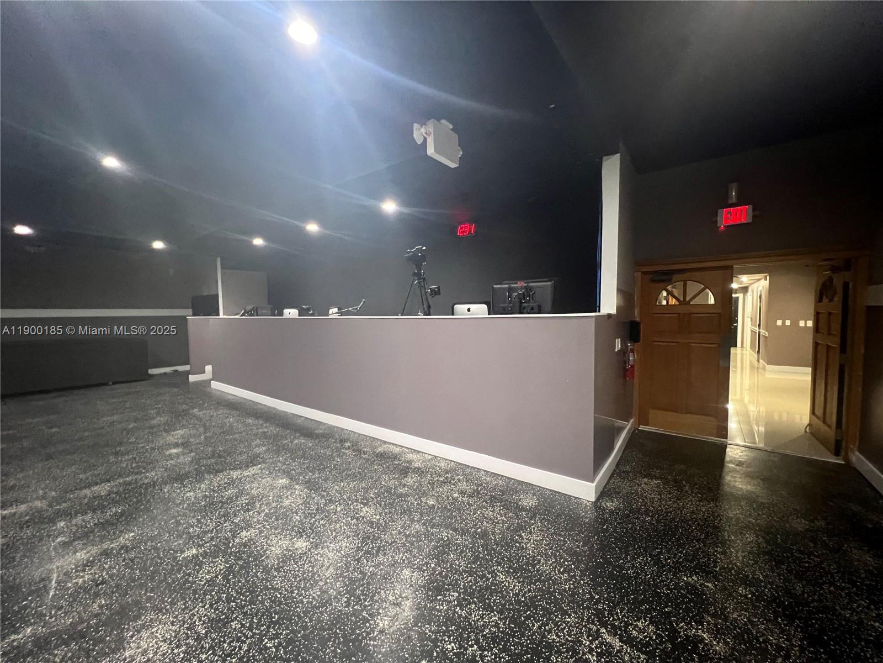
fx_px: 332
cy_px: 332
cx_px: 442
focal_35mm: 13
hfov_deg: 106.2
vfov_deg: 89.9
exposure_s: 1/40
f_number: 1.8
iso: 800
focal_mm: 1.57
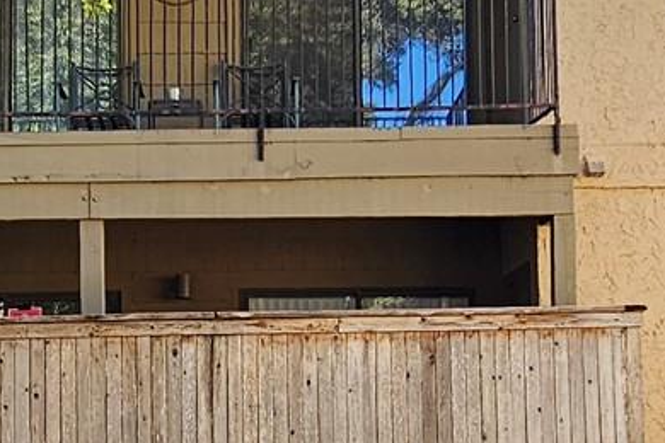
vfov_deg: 19.1
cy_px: 325
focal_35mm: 71
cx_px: 213
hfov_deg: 28.2
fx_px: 1311
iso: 50
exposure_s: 1/255
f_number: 2.2
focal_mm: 2.2
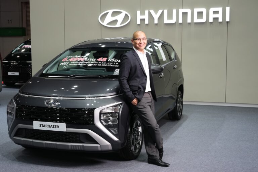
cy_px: 86
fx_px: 358
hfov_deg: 39.6
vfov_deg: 27.0
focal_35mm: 50
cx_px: 129
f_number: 10
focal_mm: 50
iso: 1250
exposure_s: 1/125
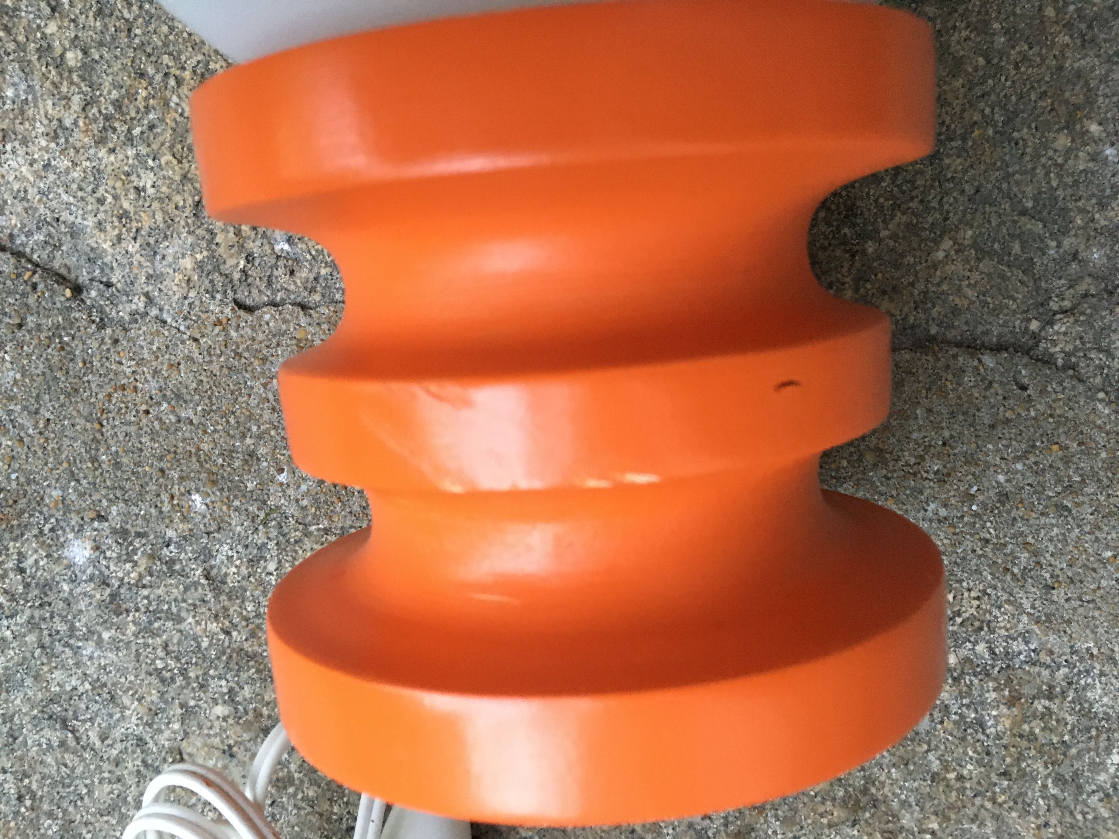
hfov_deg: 61.7
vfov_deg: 48.2
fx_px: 937
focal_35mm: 29
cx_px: 560
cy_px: 420
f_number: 2.2
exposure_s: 1/25
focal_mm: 4.15
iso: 200
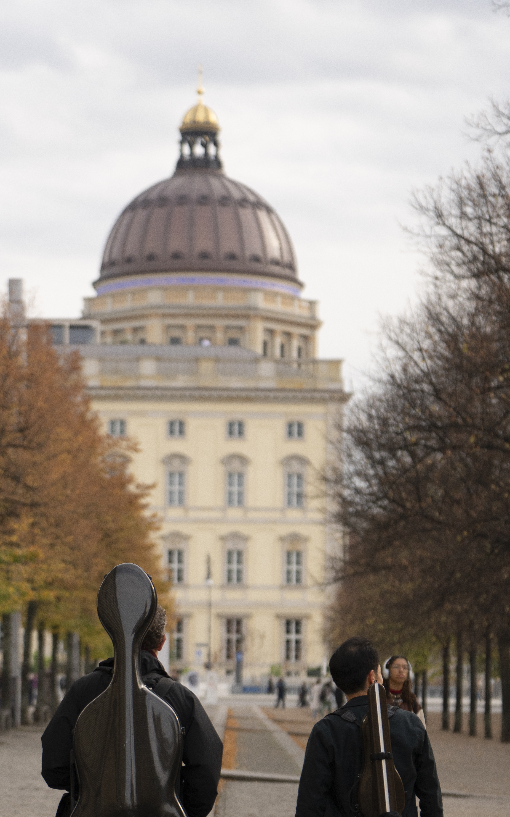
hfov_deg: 10.3
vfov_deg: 16.3
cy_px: 649
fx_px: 2825
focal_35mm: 127
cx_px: 173
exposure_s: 1/4000
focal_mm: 74
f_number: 2.8
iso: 1000
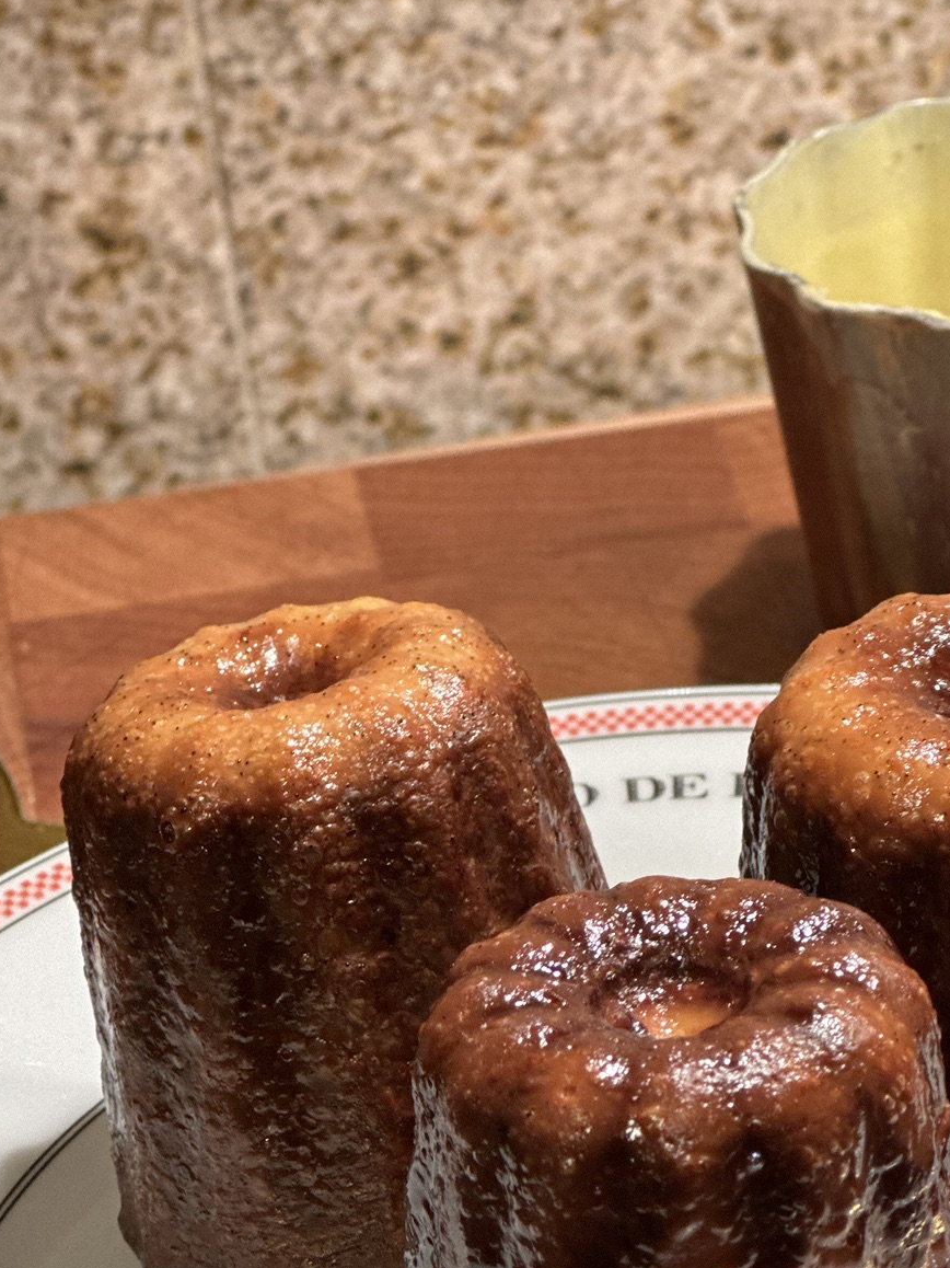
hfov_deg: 11.1
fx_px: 4869
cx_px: 763
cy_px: 1091
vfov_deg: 14.7
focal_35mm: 133
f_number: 2.8
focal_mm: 9
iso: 160
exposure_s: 1/60
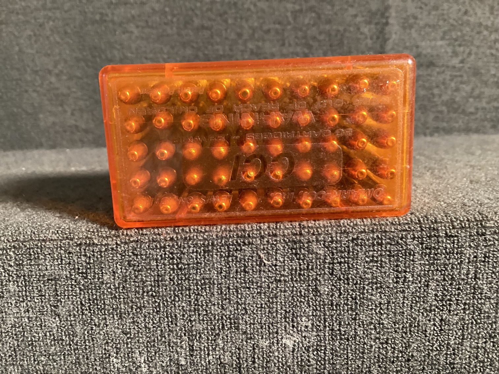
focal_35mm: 31
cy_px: 187
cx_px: 250
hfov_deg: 58.3
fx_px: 447
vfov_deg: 45.4
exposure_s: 1/40
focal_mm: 3.3
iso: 320
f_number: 2.4
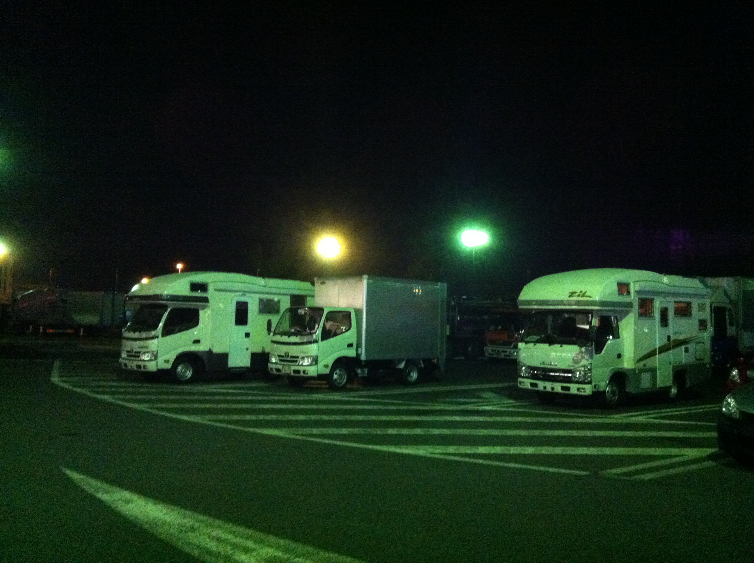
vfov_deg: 40.6
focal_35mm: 35
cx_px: 377
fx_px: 761
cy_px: 282
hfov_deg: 52.7
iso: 1000
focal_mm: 3.85
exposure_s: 1/15
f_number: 2.8
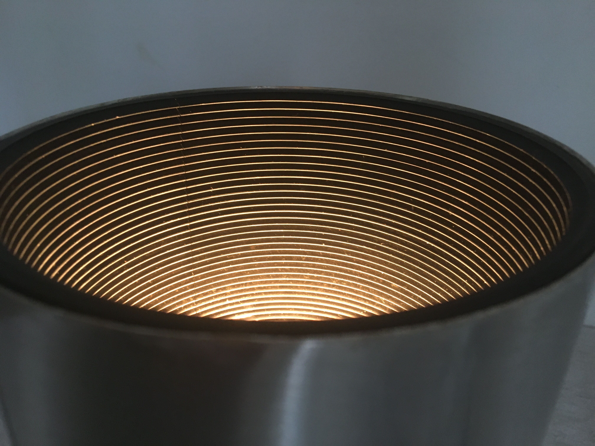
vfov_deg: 48.2
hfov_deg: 61.7
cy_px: 223
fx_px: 498
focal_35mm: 29
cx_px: 298
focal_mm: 4.15
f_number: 2.2
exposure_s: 1/20
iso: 200
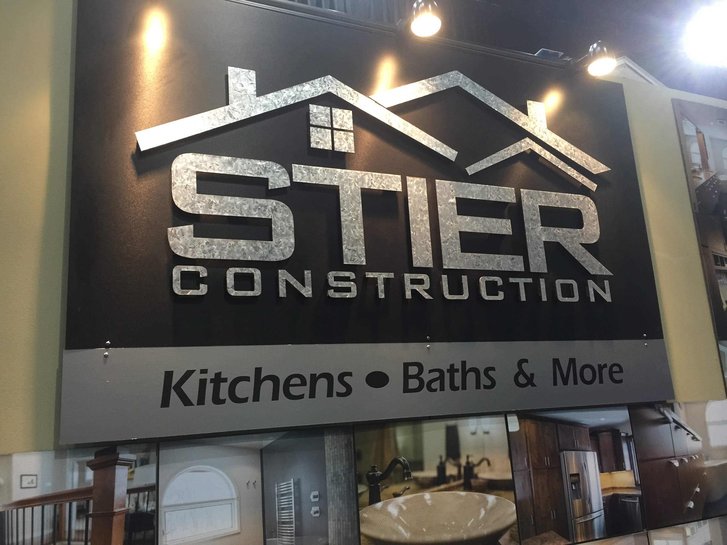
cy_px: 272
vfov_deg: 48.2
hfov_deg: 61.7
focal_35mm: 29
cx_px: 364
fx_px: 609
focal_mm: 4.15
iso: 100
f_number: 2.2
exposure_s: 1/30
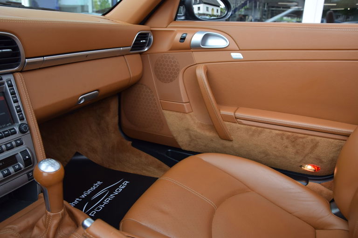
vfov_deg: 25.8
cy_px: 119
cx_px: 179
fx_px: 522
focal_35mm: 52
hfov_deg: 37.9
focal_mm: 35
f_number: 7.1
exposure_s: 1/200
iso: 400
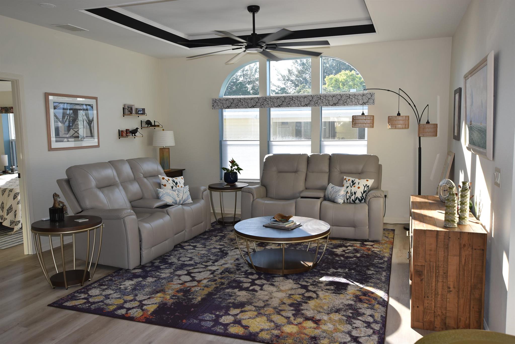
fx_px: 429
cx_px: 258
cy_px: 172
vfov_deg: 43.7
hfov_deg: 61.9
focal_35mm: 30
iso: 200
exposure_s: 1/125
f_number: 5.6
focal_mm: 20
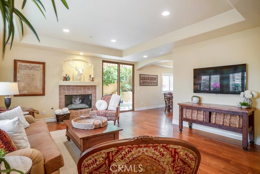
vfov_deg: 67.5
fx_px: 130
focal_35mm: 18
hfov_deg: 89.9
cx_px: 130
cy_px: 87
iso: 125
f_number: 8
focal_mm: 18
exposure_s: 1/20
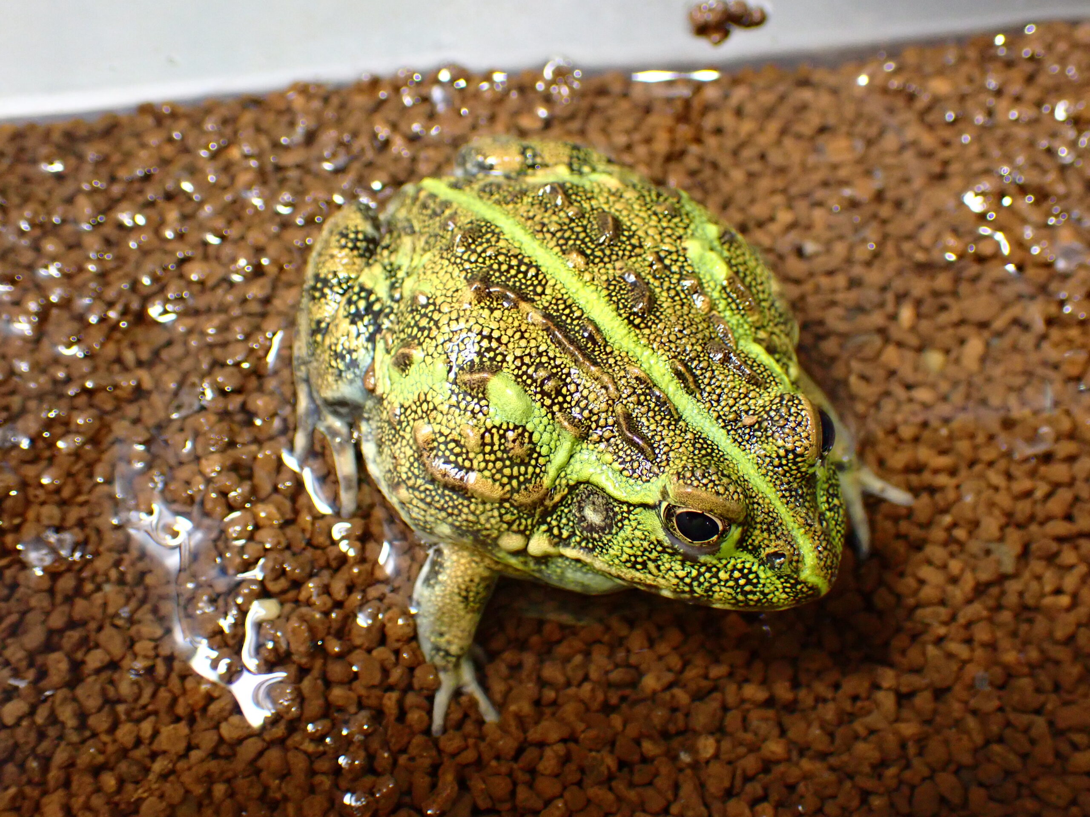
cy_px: 408
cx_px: 545
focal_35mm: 47
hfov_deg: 40.4
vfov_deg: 30.9
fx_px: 1480
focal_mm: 8.4
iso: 800
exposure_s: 1/50
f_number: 3.1
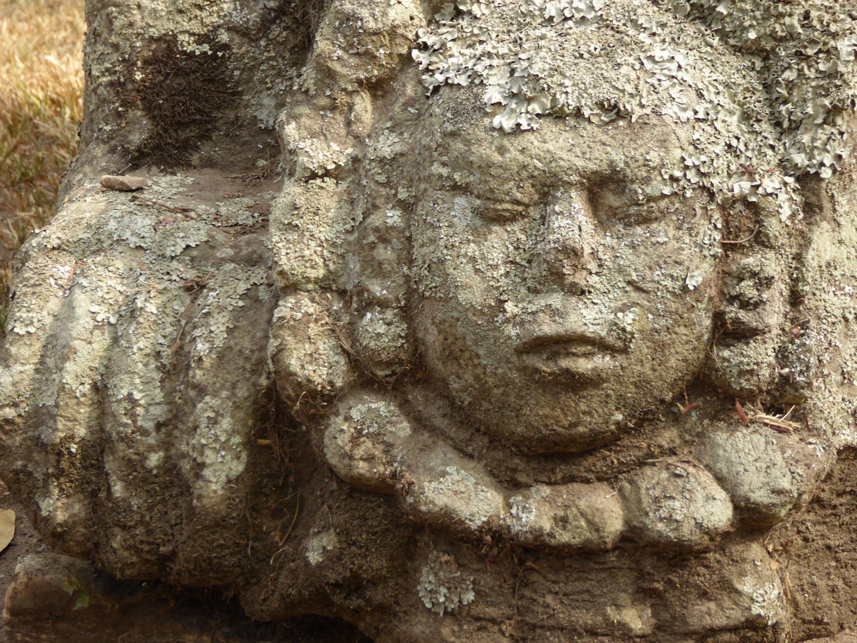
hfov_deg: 21.8
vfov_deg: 16.4
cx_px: 428
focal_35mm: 90
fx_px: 2228
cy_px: 322
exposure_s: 1/125
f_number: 4.9
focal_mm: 16.1
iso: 100
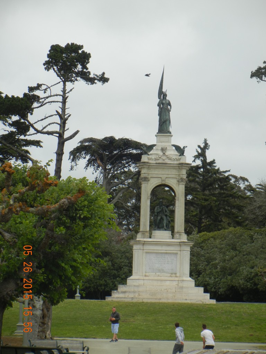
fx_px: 1783
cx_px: 133
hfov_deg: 8.5
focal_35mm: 174
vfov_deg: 11.4
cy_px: 177
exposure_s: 1/286
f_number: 9.2
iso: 160
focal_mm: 31.4
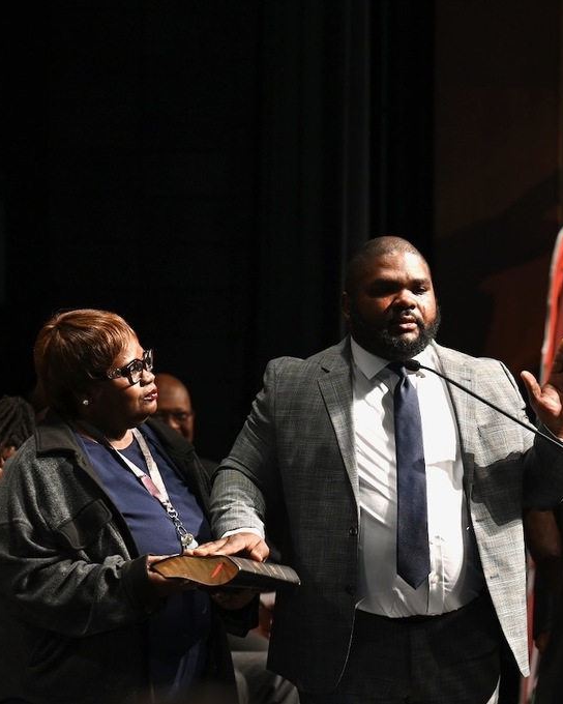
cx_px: 491
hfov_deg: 10.5
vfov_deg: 13.1
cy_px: 352
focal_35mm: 147
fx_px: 3062
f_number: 4
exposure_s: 1/80
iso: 500
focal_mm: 104
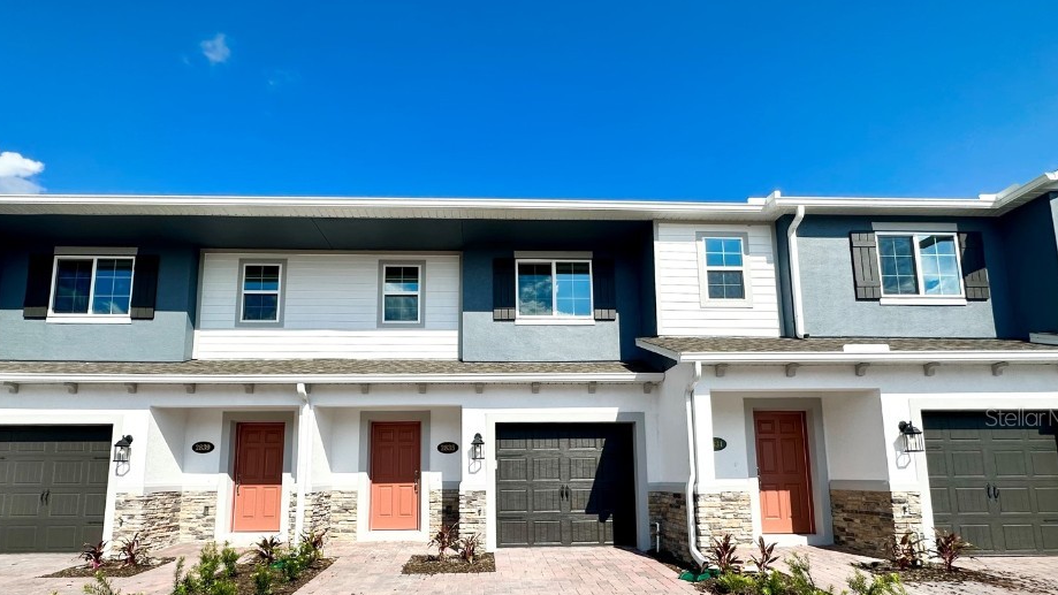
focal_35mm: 17
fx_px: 477
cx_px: 504
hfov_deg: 95.9
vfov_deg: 61.7
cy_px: 417
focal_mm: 2.22
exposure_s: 1/3509
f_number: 2.2
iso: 50
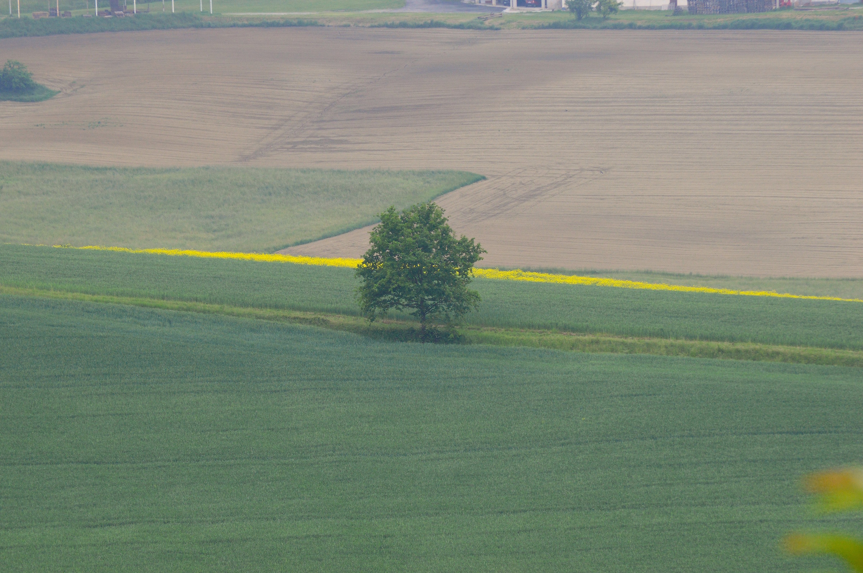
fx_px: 7184
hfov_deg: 6.9
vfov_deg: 4.6
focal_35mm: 300
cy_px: 286
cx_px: 432
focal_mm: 200
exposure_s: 1/200
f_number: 10
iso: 400
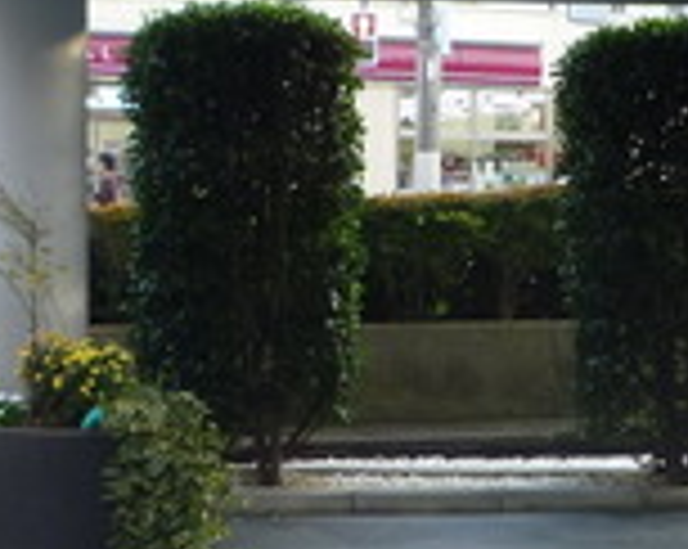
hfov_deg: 19.5
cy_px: 324
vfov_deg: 16.0
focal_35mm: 96
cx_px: 675
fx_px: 1952
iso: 80
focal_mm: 4.4
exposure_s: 1/50
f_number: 2.8
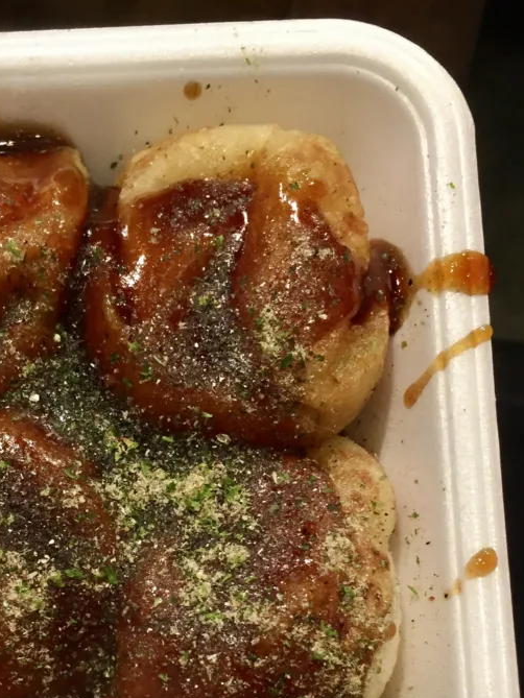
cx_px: 96
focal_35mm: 52
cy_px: 551
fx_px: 1049
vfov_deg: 35.7
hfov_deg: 27.4
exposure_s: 1/30
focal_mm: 4.15
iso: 125
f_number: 2.2
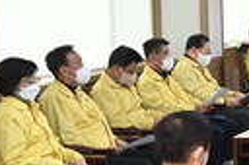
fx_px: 1133
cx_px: 572
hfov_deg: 10.9
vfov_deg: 8.3
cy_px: 62
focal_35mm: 164
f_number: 4.5
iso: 1600
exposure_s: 1/200
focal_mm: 35
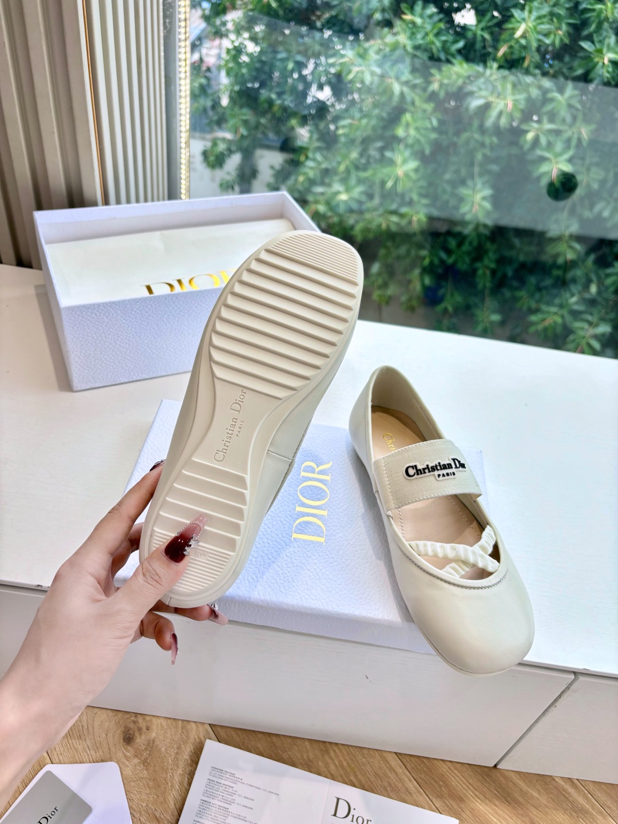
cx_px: 309
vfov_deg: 67.3
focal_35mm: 26
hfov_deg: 53.1
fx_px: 619
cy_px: 412
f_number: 1.6
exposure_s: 1/630
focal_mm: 5.96
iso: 50
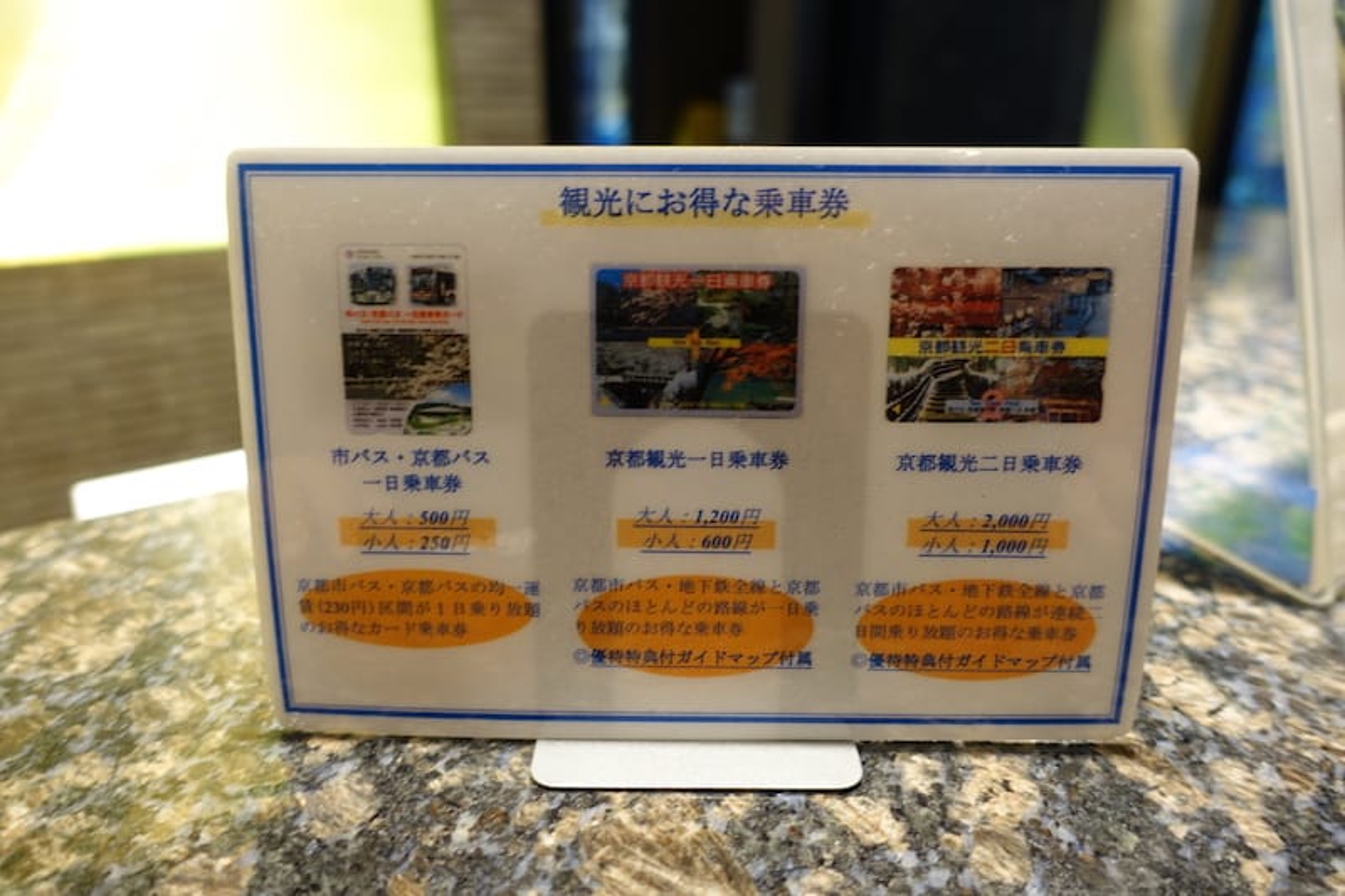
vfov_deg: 53.1
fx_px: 896
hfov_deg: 73.8
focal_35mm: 24
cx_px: 672
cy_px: 448
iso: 160
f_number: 1.8
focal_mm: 8.8
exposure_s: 1/30
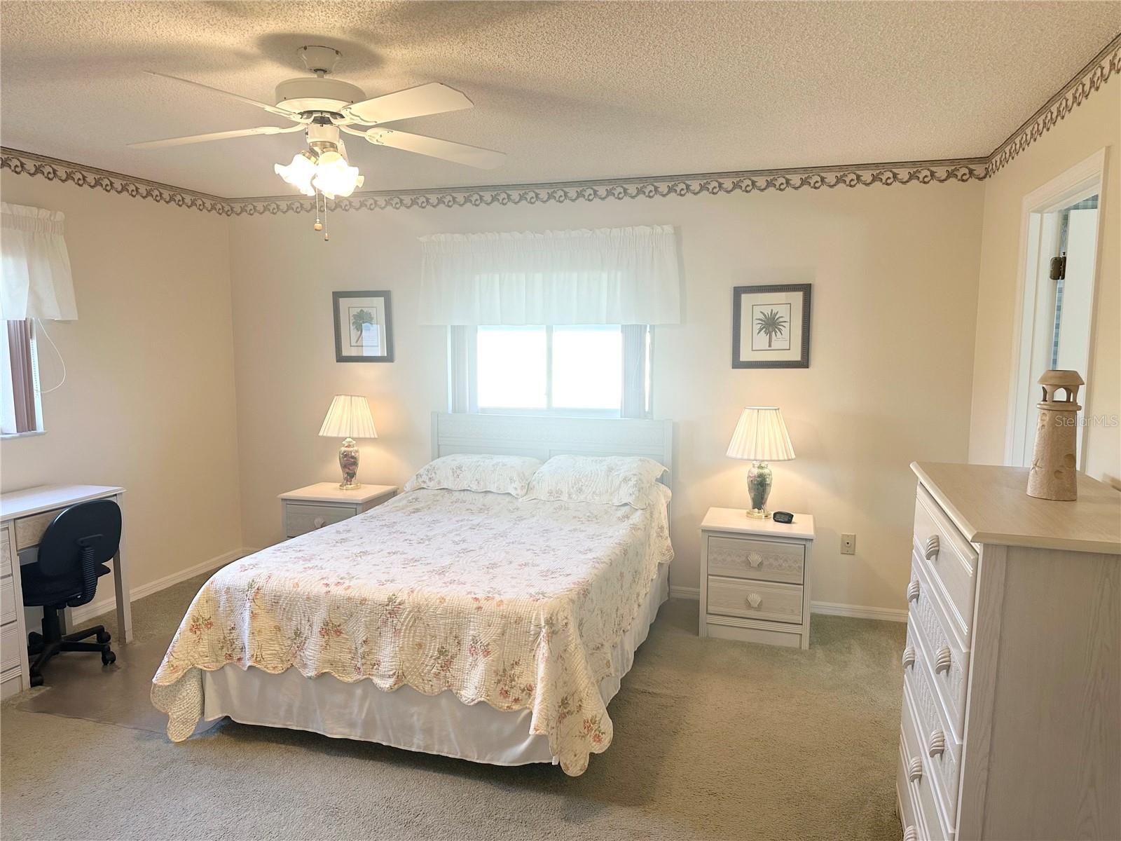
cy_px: 420
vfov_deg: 56.8
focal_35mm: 24
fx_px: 777
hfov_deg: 71.6
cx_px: 560
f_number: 1.78
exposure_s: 1/120
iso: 125
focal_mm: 6.86
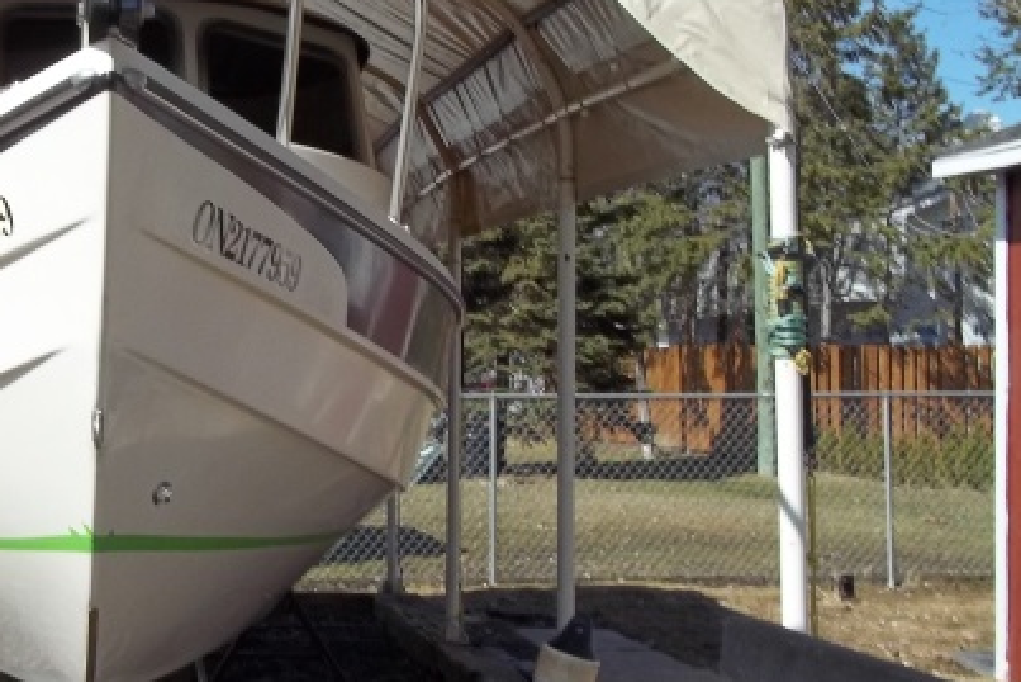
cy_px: 373
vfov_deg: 20.6
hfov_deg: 29.1
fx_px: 1872
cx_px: 76
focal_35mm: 66
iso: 64
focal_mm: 5.7
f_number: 8.8
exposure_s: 1/125
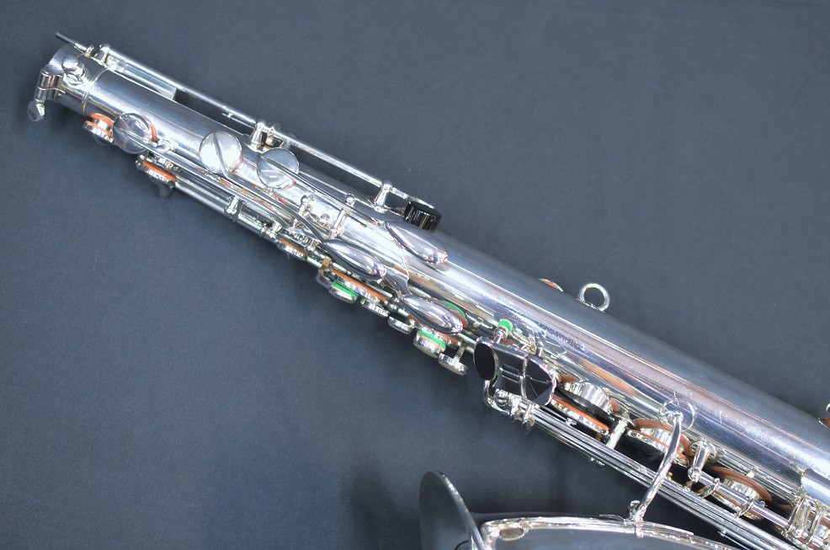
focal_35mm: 52
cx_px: 415
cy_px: 275
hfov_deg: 37.9
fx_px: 1208
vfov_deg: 25.6
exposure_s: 1/40
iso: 800
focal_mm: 35
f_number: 3.2
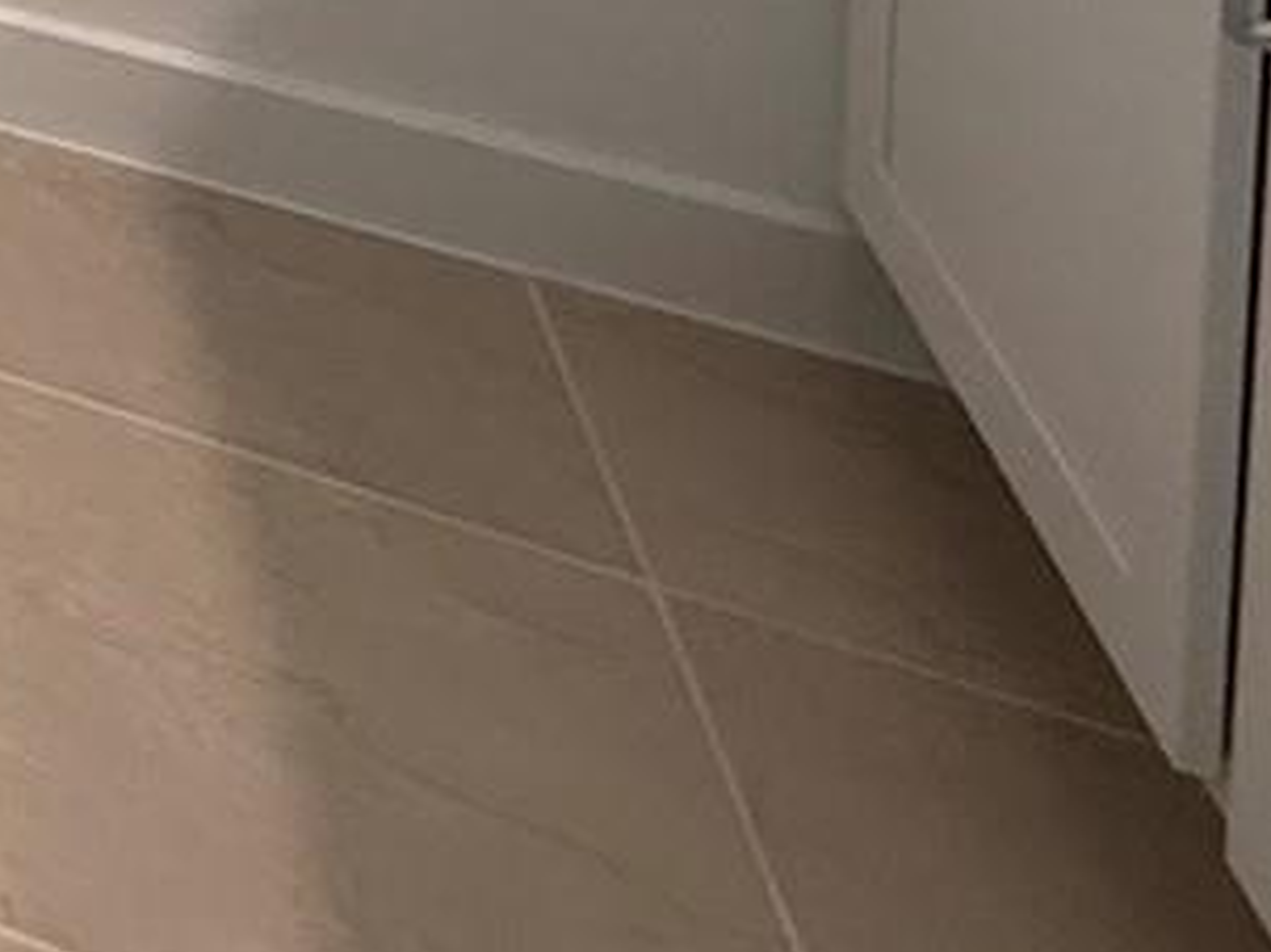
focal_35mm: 74
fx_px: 2716
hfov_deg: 15.4
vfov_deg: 13.3
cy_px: -1464
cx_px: -1720
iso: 125
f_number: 2.2
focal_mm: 2.22
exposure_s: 1/120
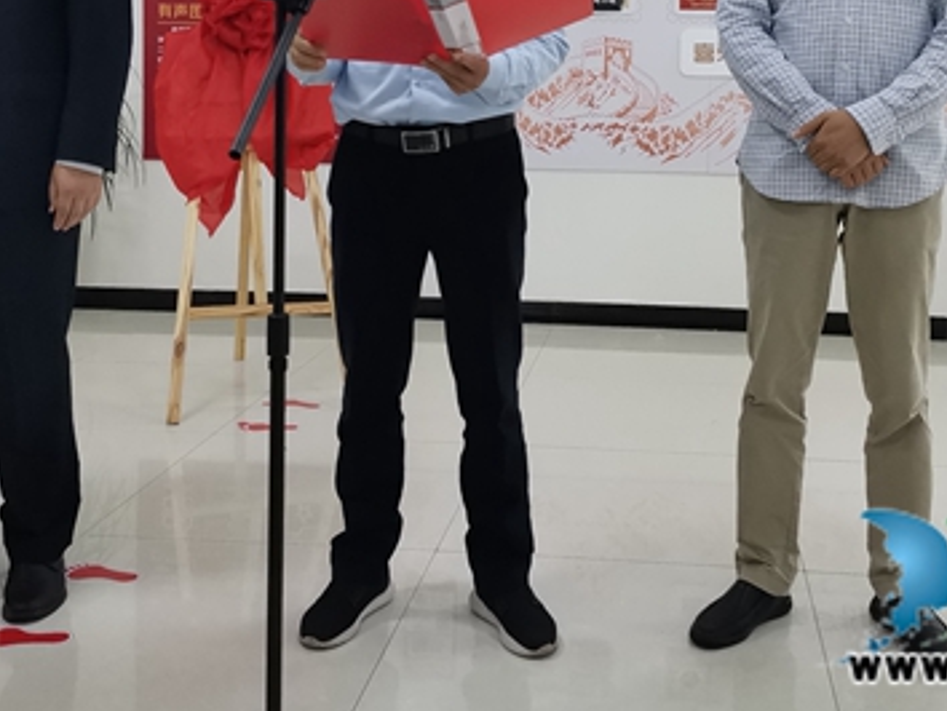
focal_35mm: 47
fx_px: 1287
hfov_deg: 40.2
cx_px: 578
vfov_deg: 30.1
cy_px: 128
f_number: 1.8
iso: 320
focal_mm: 4.75
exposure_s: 1/100
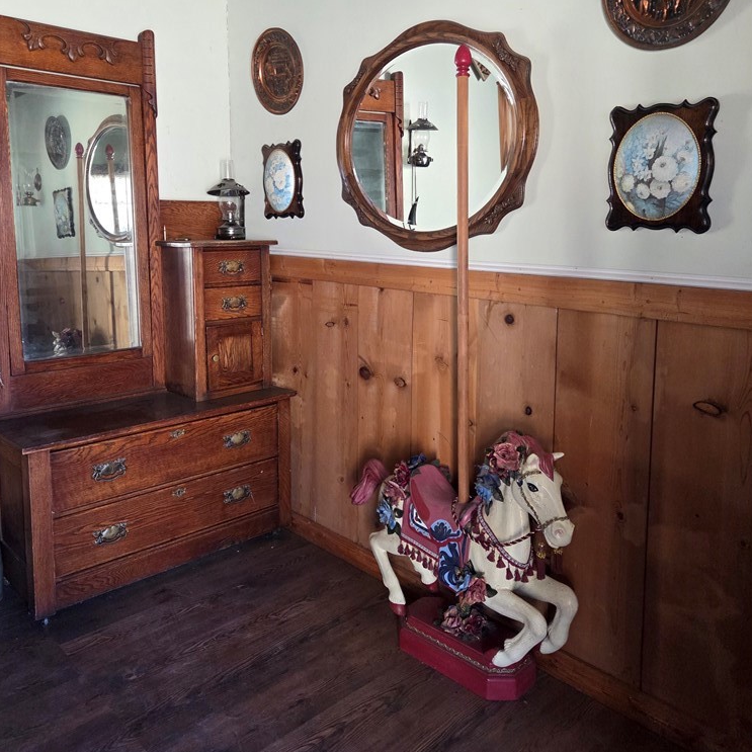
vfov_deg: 56.9
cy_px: 306
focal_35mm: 28
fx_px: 688
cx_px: 368
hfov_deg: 57.3
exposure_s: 1/120
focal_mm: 5.4
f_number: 1.8
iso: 500
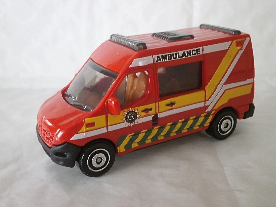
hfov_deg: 40.4
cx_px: 138
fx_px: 375
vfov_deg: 30.9
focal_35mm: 47
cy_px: 104
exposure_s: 1/13
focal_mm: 8.3
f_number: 3.4
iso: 400
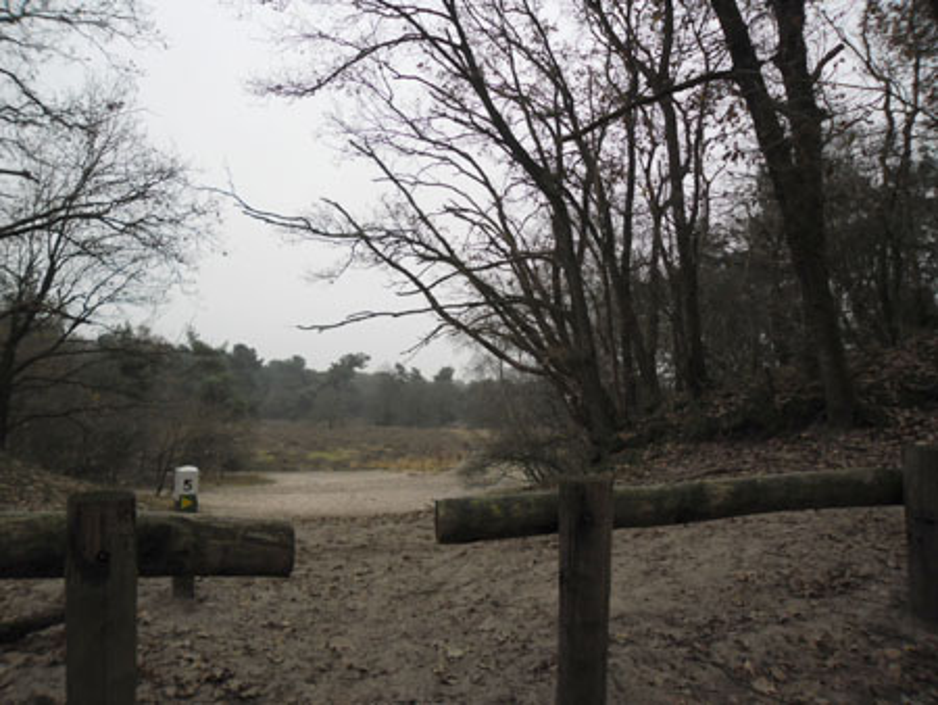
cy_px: 352
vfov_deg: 51.4
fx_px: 732
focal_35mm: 27
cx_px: 469
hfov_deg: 65.3
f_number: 3.5
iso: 100
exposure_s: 1/53
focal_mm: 4.9
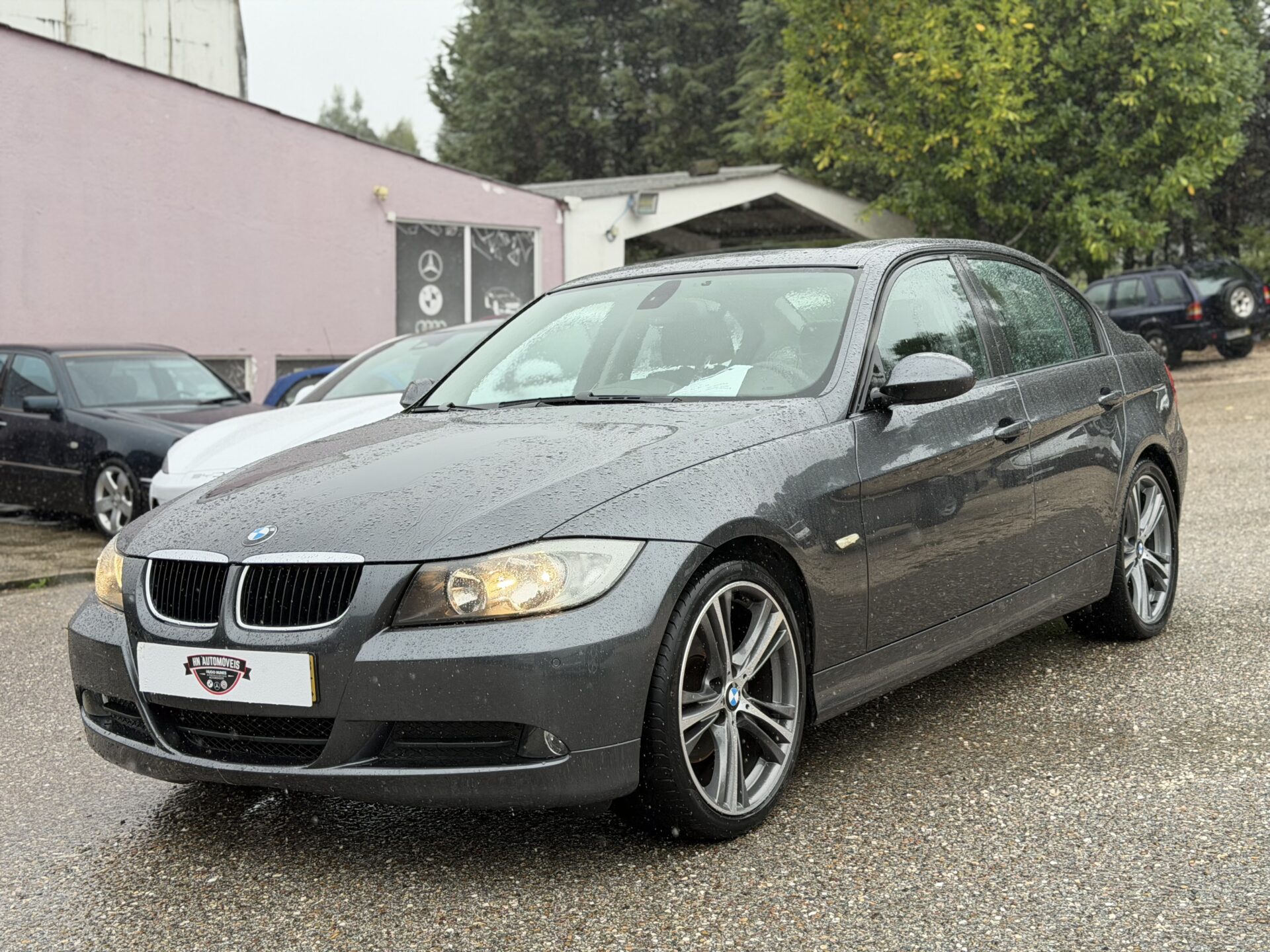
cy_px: 476
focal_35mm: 48
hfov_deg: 39.7
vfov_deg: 30.3
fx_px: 1761
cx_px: 635
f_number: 1.78
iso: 100
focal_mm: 6.76
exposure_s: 1/641
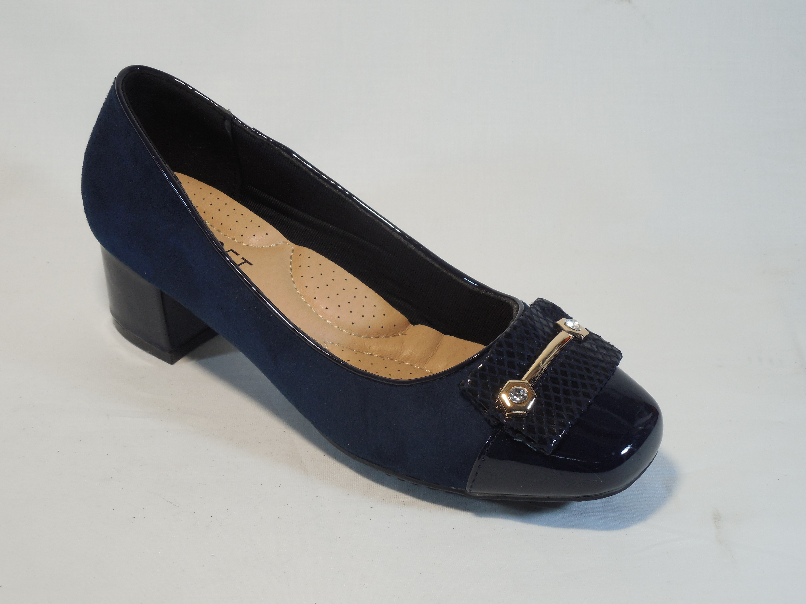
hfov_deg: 31.7
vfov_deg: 24.0
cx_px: 403
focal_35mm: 61
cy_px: 302
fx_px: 1420
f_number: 4.3
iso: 125
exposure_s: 1/100
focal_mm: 11
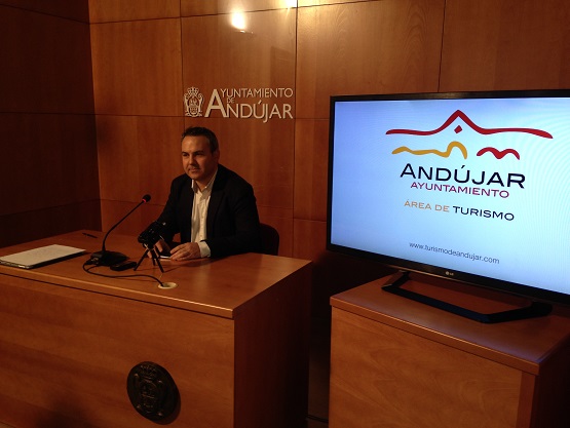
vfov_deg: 43.0
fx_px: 544
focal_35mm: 33
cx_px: 285
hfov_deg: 55.3
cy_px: 214
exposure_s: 1/30
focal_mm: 4.12
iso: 64
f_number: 2.4
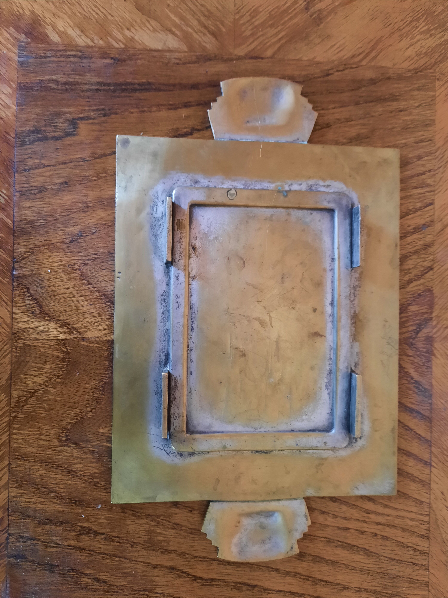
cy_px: 299
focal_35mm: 25
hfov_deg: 54.9
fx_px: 431
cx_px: 224
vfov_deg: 69.4
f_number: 2
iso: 400
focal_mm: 4.6
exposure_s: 1/25
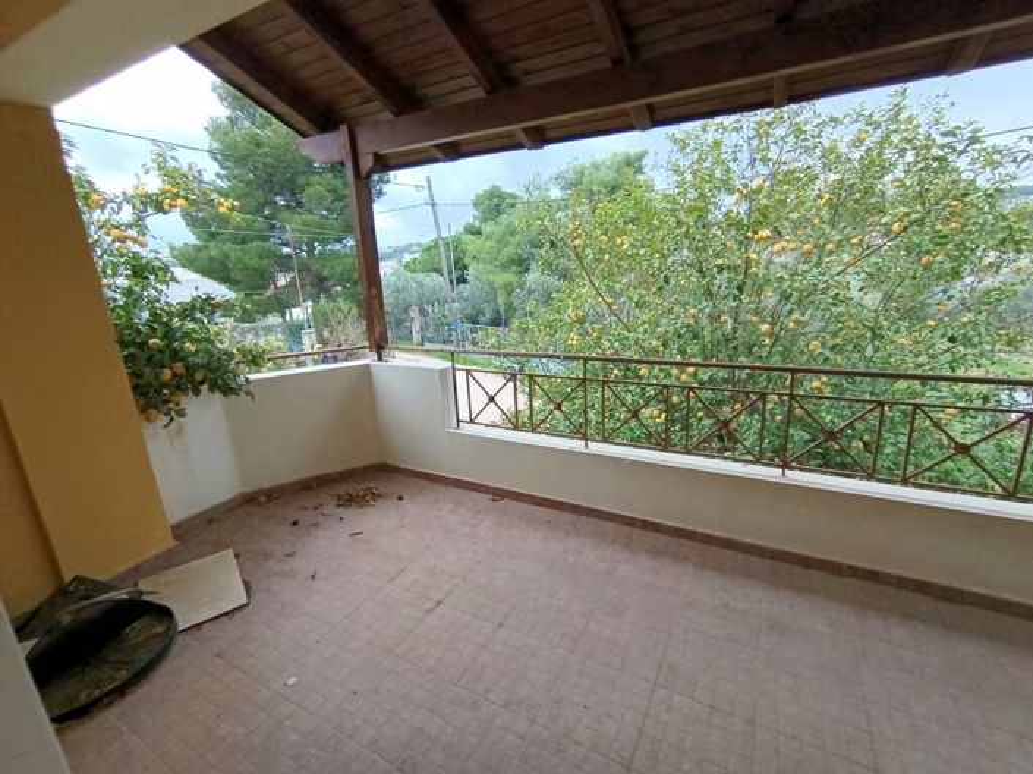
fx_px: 477
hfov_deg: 94.5
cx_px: 516
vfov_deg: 78.1
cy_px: 387
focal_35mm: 16
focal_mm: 1.65
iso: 125
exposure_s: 1/99.9
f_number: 2.2
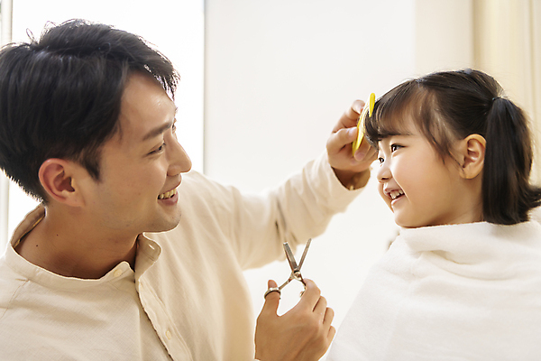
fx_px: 691
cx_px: 270
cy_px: 180
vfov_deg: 29.2
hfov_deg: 42.7
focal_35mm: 46
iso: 250
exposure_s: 1/160
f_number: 2.8
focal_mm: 46
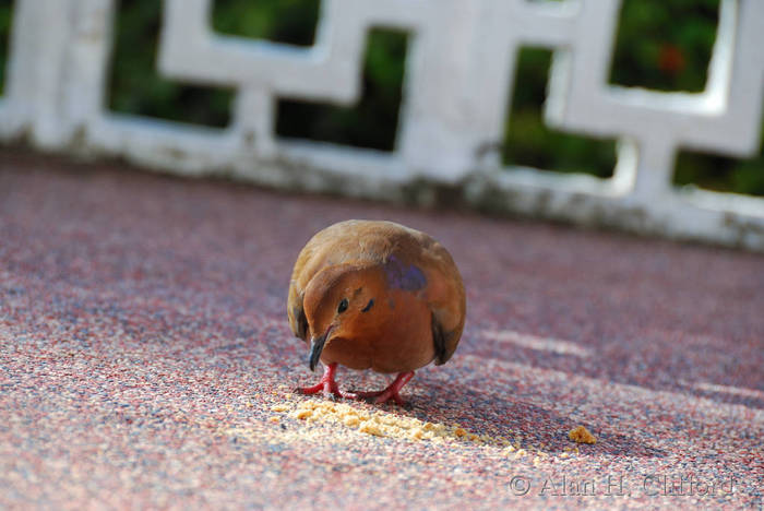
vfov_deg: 4.6
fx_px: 6372
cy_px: 256
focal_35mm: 300
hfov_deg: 6.9
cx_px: 382
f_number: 7.1
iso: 100
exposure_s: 1/100
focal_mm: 200
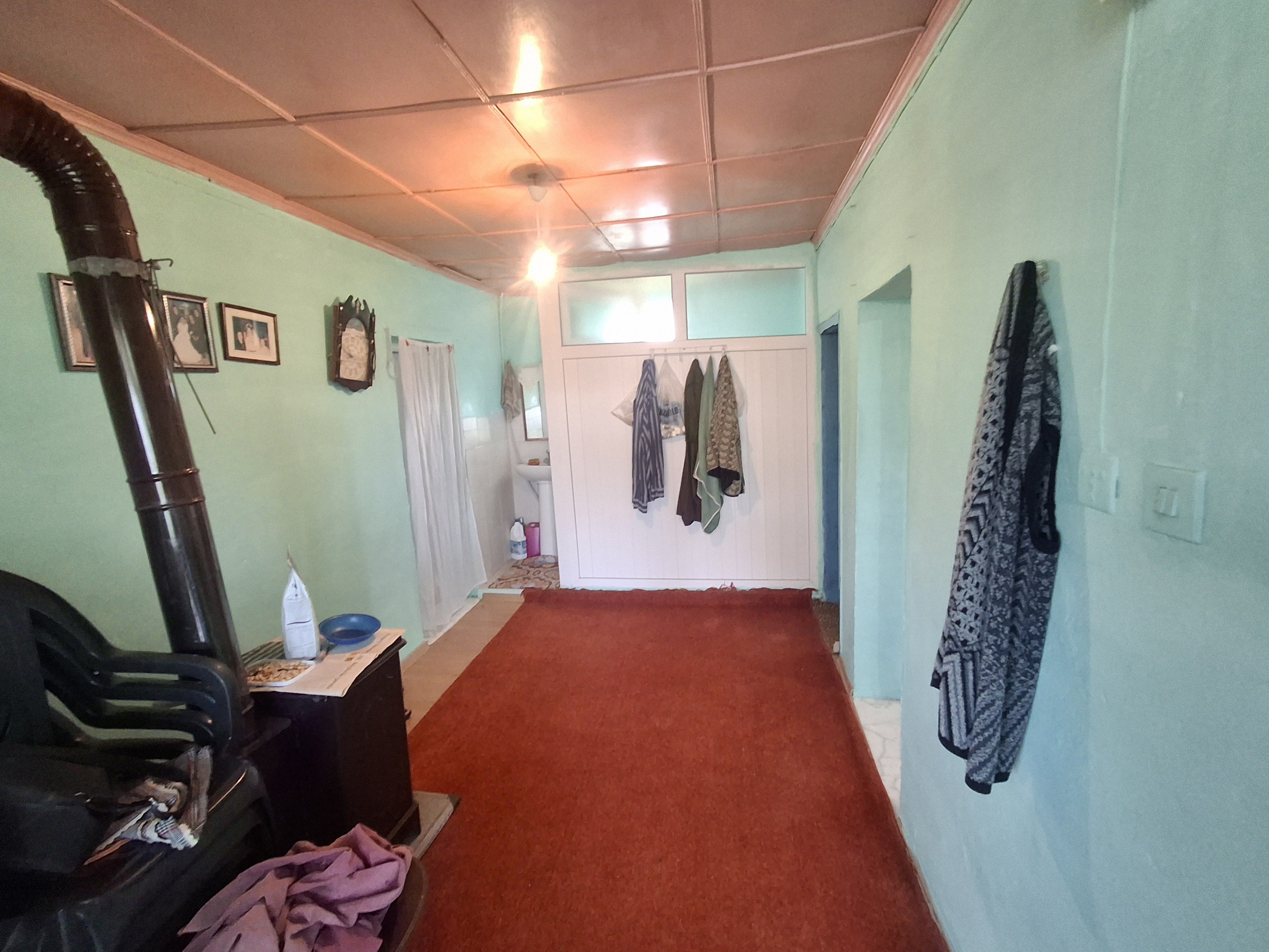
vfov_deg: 78.1
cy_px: 476
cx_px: 634
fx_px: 587
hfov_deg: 94.5
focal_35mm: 16
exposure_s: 1/25
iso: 200
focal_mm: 1.64
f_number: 2.2
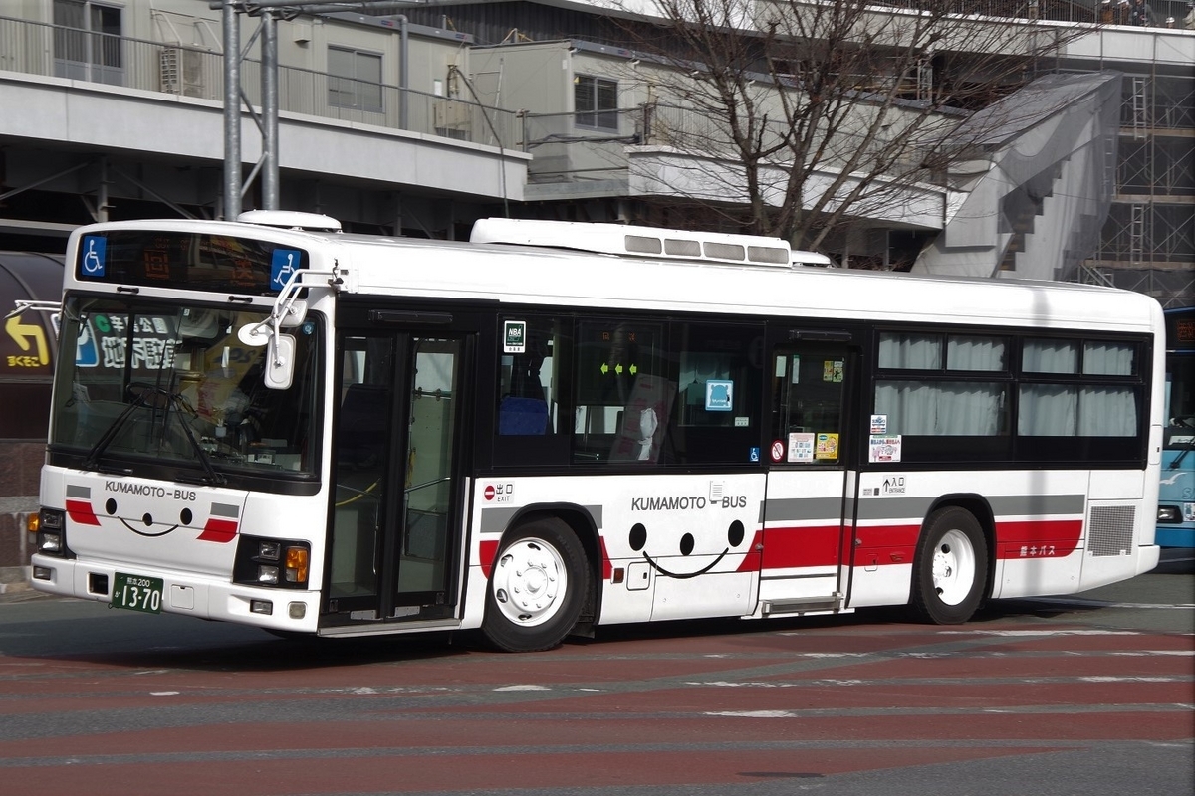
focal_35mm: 80
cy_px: 398
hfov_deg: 25.5
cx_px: 598
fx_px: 2639
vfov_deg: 17.2
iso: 200
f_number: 9
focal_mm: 53
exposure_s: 1/250
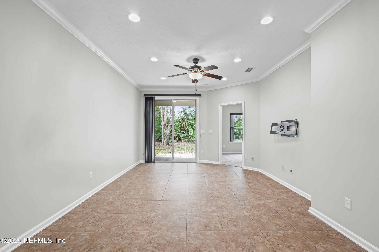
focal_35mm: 16
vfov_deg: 72.1
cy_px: 126
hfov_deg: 95.0
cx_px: 190
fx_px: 174
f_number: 13
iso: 250
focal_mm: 16.5
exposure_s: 1
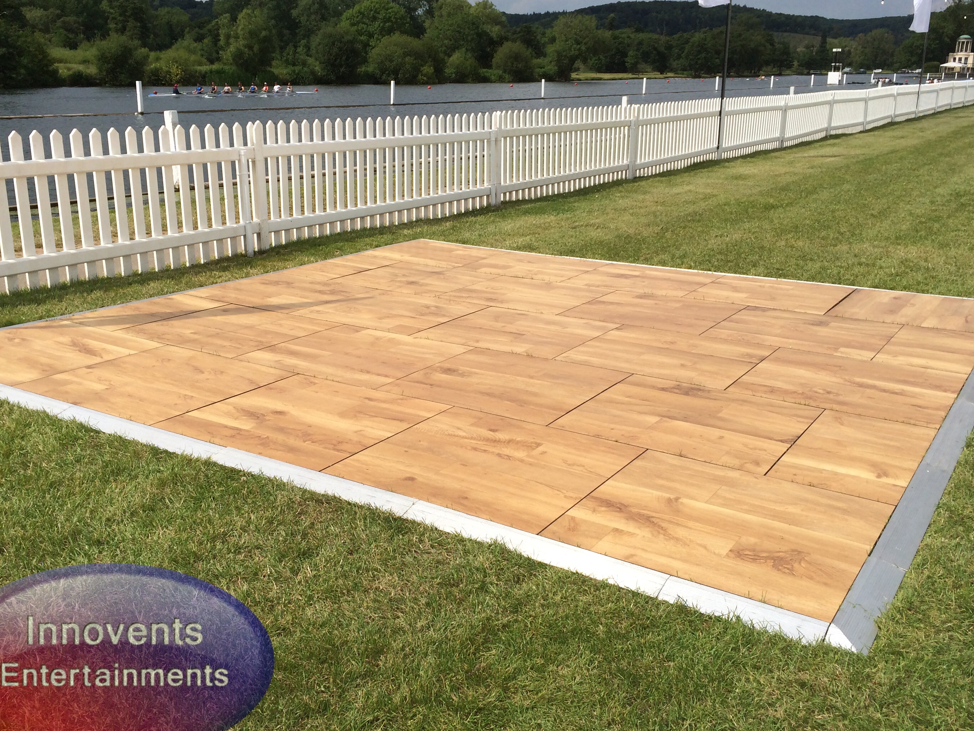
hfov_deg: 51.3
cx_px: 472
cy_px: 382
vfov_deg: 39.6
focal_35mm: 36
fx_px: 1013
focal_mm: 4.12
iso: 40
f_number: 2.2
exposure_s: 1/4115
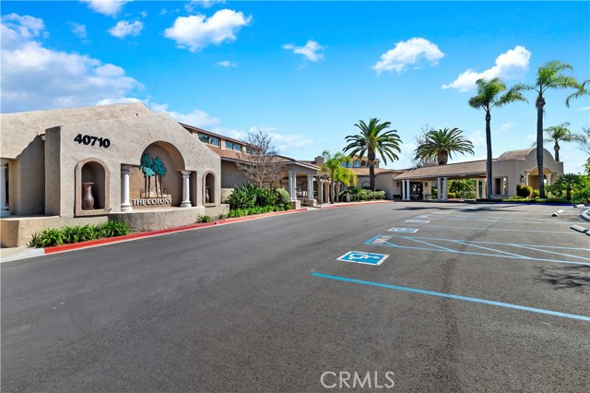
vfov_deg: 81.1
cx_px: 295
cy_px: 196
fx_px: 229
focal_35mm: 14
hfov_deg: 104.3
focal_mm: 14
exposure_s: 1/320
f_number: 20
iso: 500
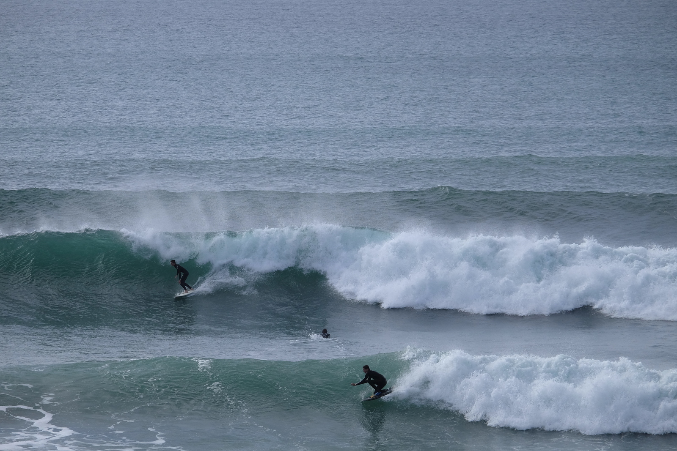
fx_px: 6488
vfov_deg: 4.0
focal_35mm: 345
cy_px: 226
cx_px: 338
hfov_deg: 6.0
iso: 400
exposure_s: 1/3000
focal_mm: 230
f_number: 6.7
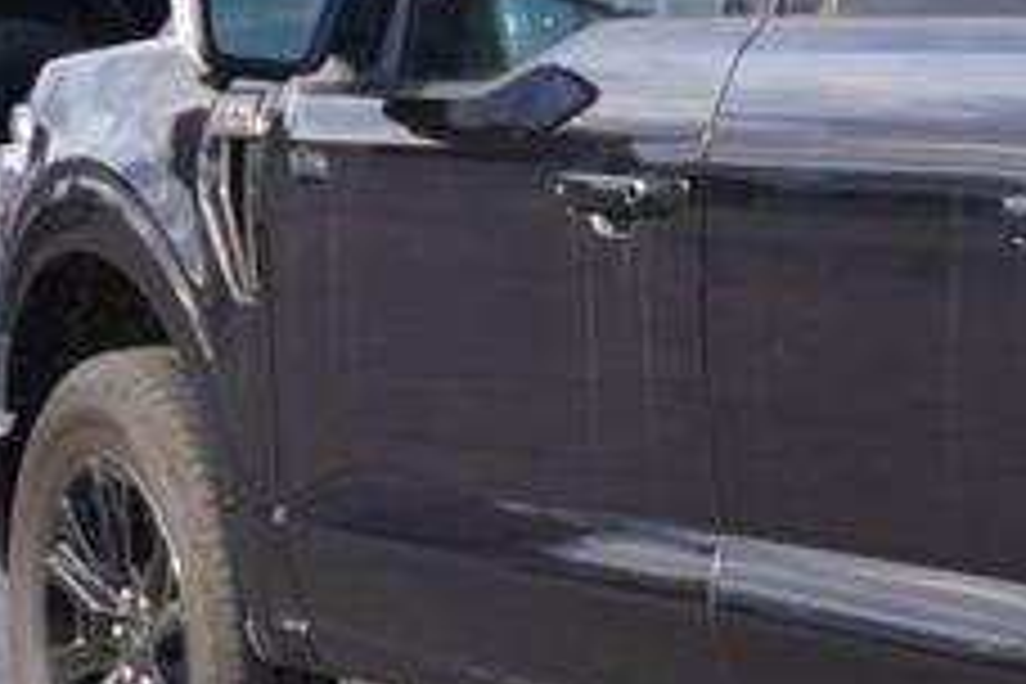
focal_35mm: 162
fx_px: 4617
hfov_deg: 11.6
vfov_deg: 8.4
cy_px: 616
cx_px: 1971
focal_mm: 24
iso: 100
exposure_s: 1/100
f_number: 5
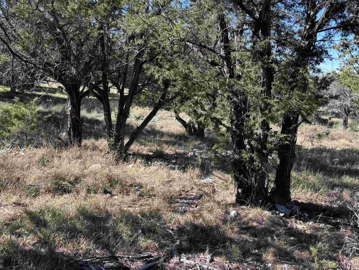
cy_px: 128
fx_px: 342
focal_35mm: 33
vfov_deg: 42.9
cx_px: 162
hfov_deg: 55.3
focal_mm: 5.96
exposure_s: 1/662
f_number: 1.6
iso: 50
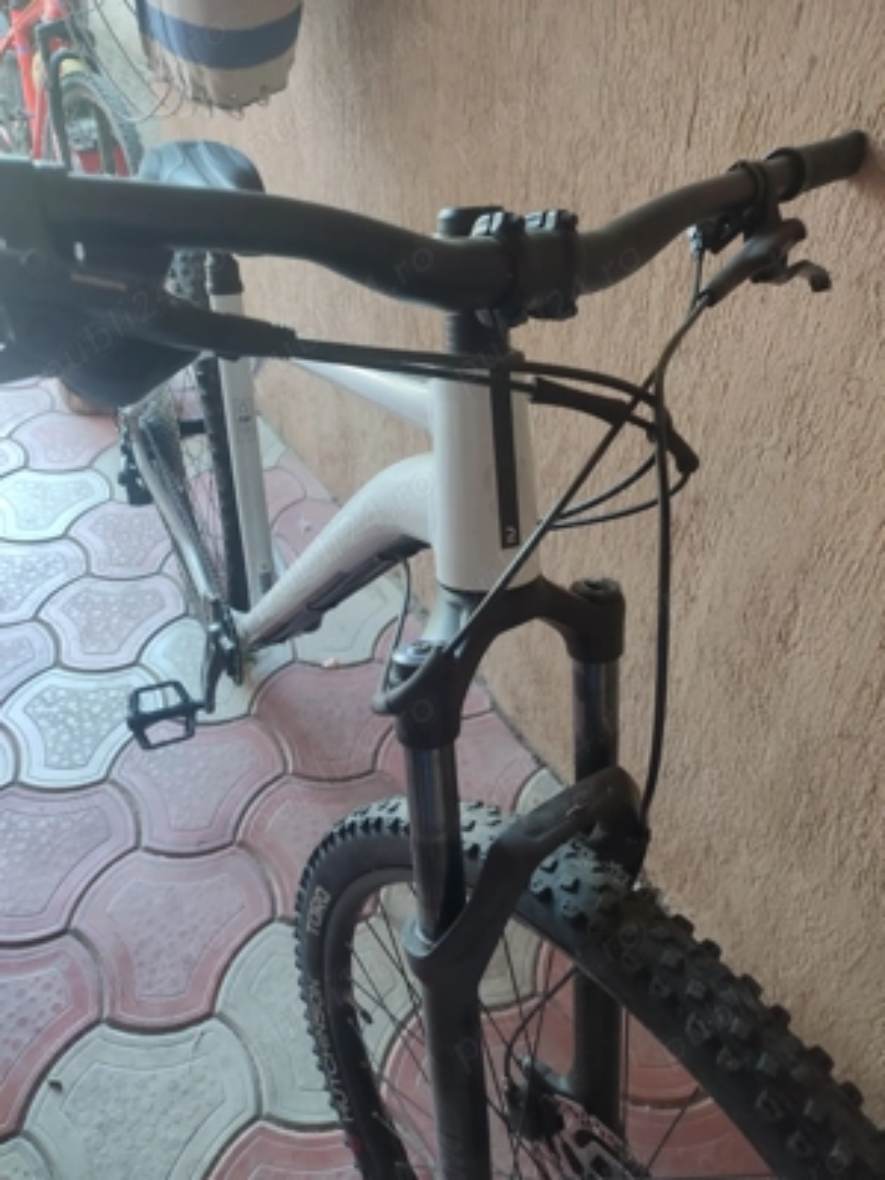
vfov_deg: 69.4
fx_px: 852
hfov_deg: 54.9
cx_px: 442
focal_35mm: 25
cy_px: 590
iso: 158
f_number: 1.9
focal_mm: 6.04
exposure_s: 1/33
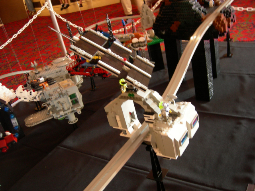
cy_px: 96
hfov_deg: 51.4
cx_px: 128
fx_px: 265
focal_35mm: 36
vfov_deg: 39.7
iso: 200
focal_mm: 7.5
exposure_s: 1/4
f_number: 2.7
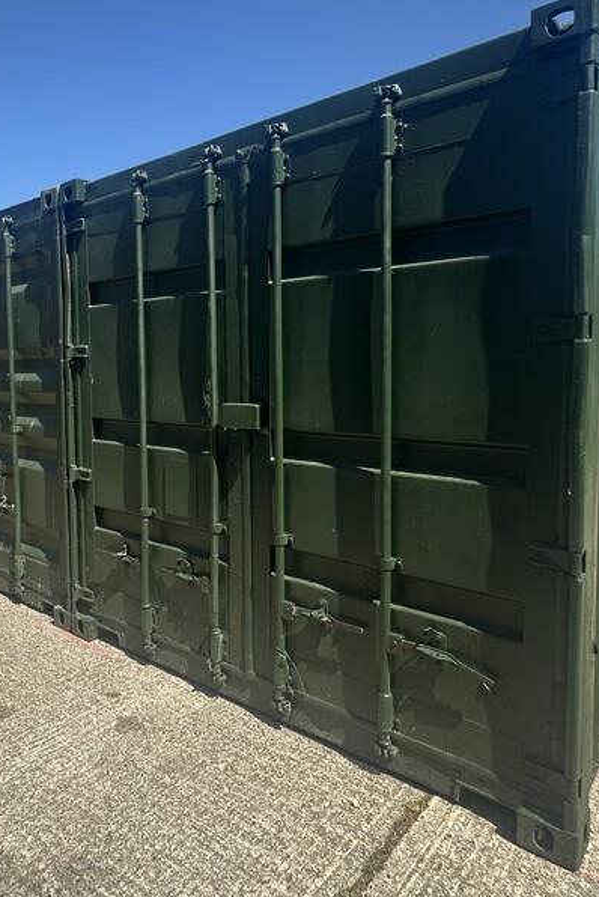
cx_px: 128
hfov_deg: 48.7
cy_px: 396
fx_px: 623
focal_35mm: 25
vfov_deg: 71.2
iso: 40
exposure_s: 1/575
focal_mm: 2.22
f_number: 2.2
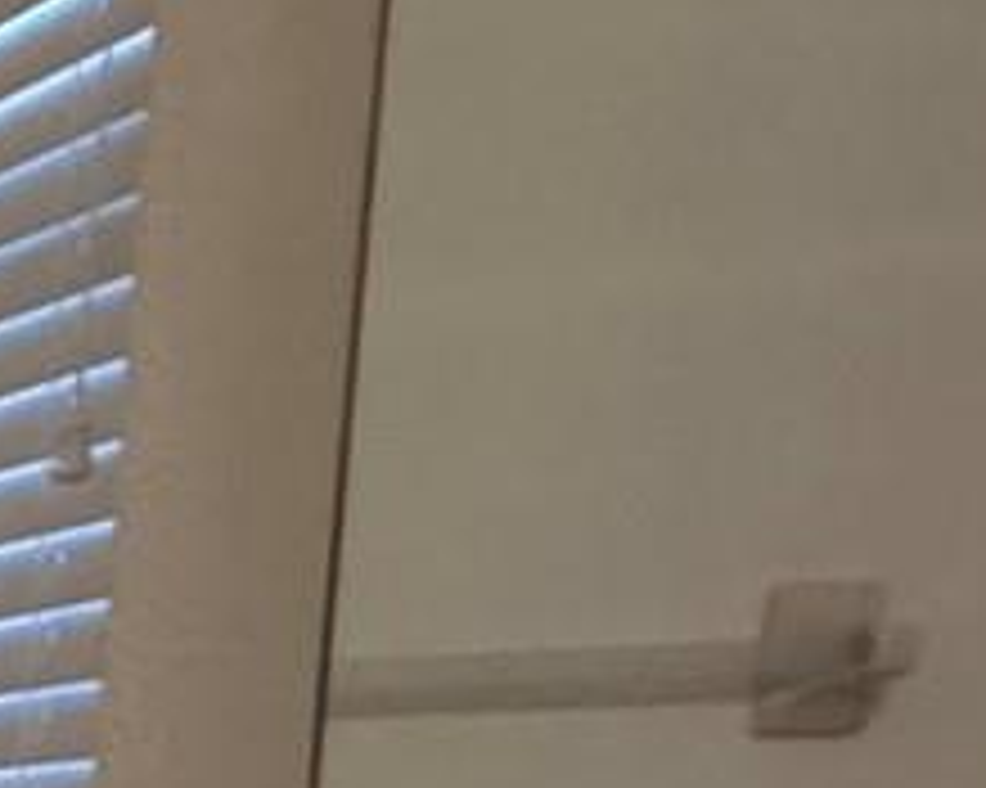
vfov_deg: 14.1
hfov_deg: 9.3
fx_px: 2917
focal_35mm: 100
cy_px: 1283
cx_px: -2553
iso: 320
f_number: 2.2
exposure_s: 1/120
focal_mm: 2.22
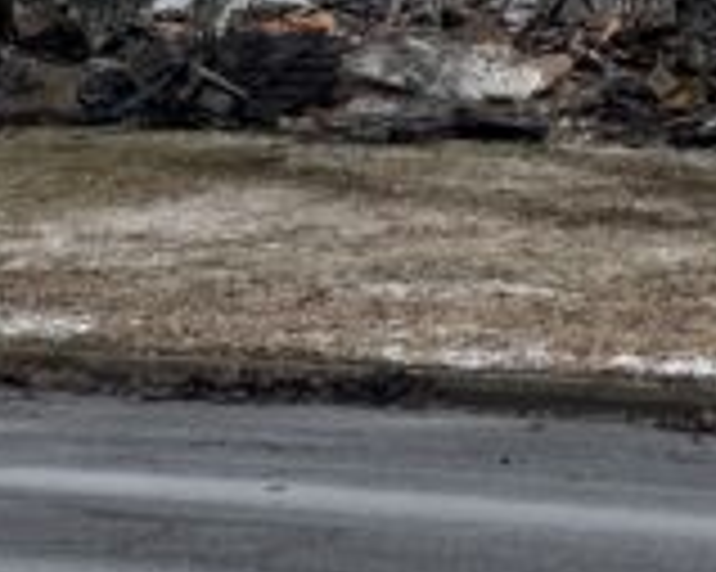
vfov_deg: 12.7
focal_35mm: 118
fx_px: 2499
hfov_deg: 15.6
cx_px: 910
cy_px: -131
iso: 80
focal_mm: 6.76
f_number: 1.78
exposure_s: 1/4049
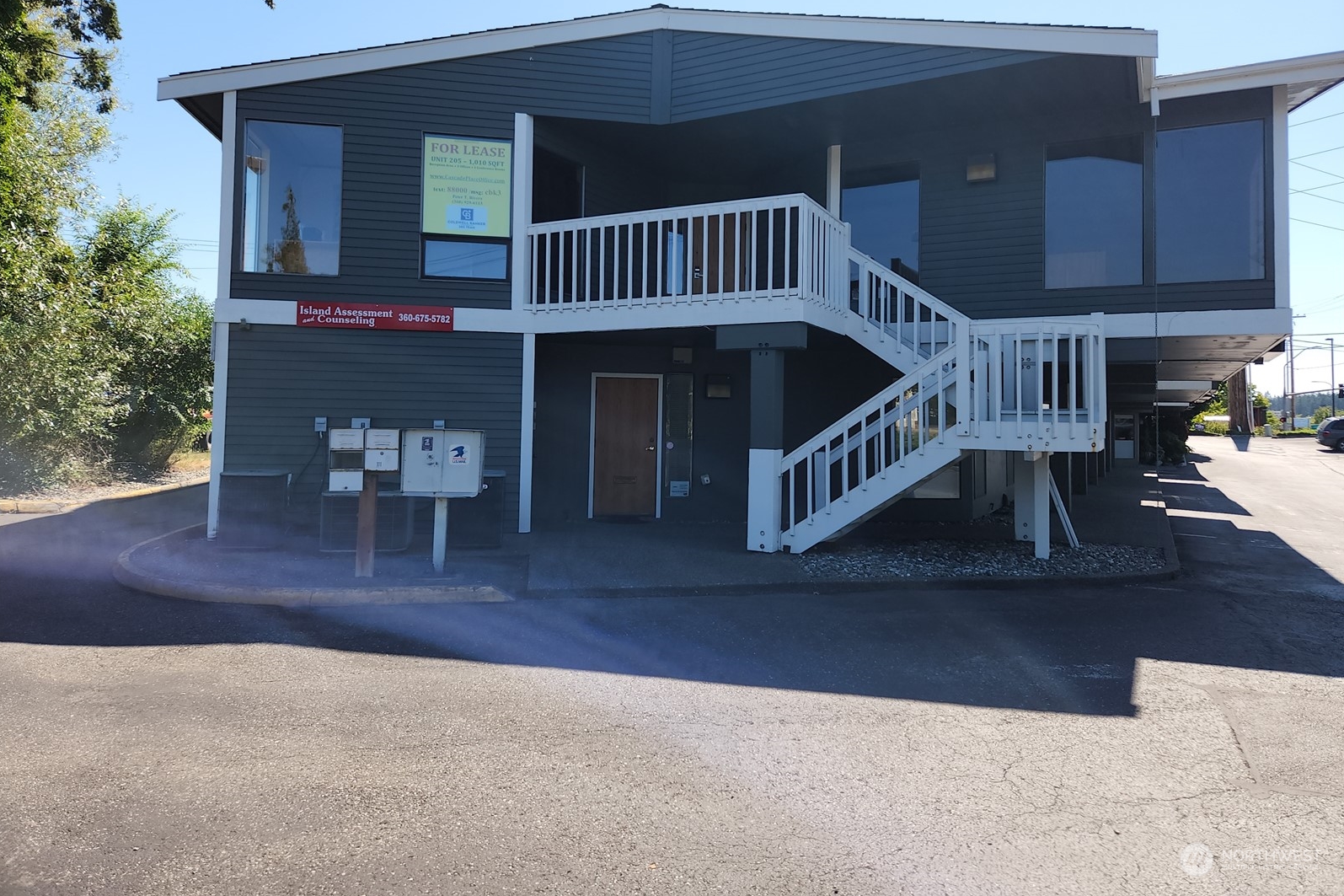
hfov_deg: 73.7
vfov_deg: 53.0
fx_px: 896
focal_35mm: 24
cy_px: 394
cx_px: 672
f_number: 1.8
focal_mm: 5.4
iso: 20
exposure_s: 1/728
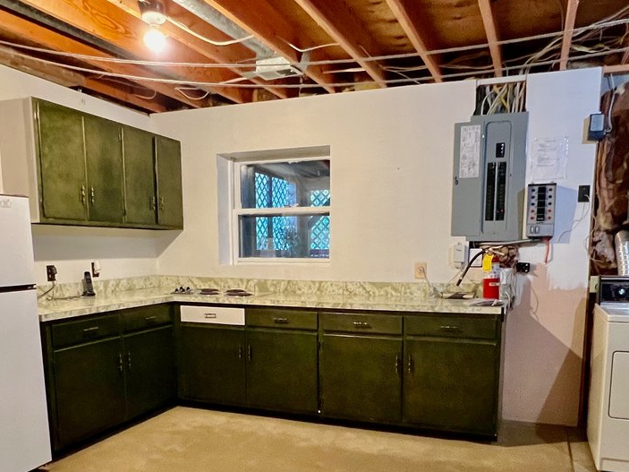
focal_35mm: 28
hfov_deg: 63.4
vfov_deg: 48.7
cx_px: 323
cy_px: 323
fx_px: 509
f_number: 1.8
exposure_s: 1/60
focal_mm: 1.57
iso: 640
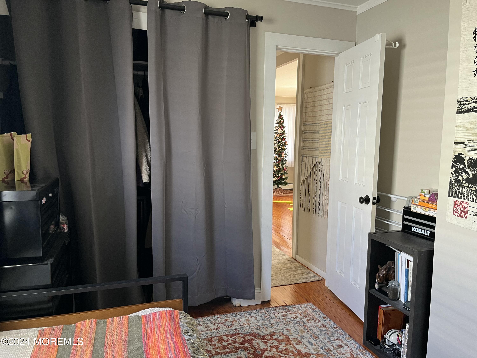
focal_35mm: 26
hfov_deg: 67.3
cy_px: 179
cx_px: 238
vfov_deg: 53.1
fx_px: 358
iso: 125
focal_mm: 5.1
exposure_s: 1/62
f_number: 1.6
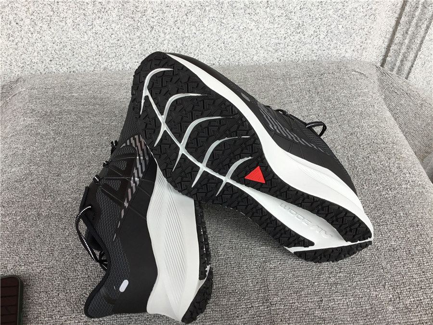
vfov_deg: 45.4
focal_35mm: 31
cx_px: 216
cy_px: 162
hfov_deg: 58.4
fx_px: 388
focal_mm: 3.3
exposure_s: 1/112
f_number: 2.4
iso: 25
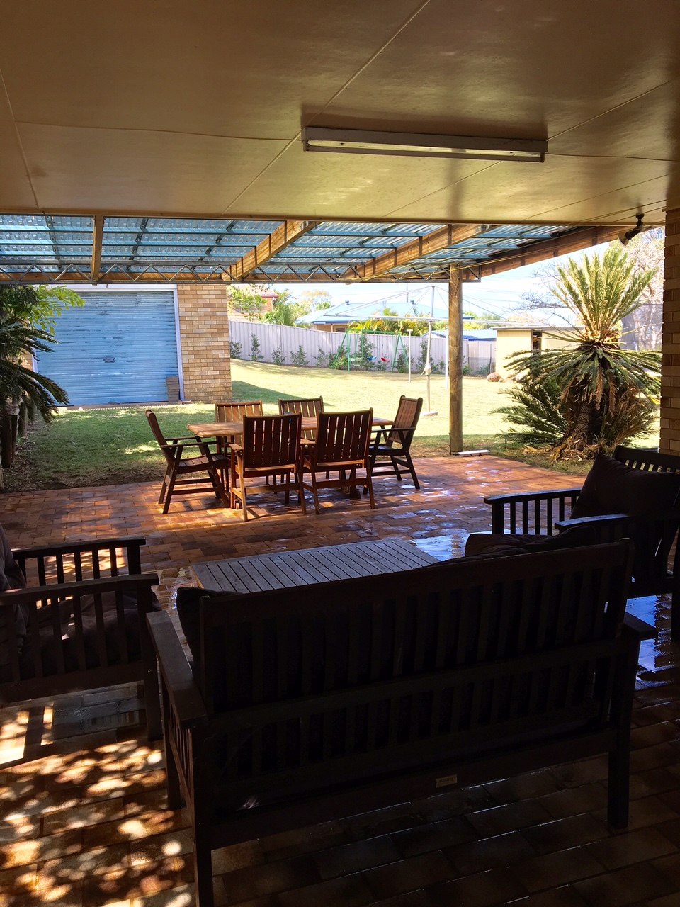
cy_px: 454
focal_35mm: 29
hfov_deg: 48.2
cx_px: 340
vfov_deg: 61.7
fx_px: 760
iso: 25
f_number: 2.2
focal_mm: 4.15
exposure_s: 1/334
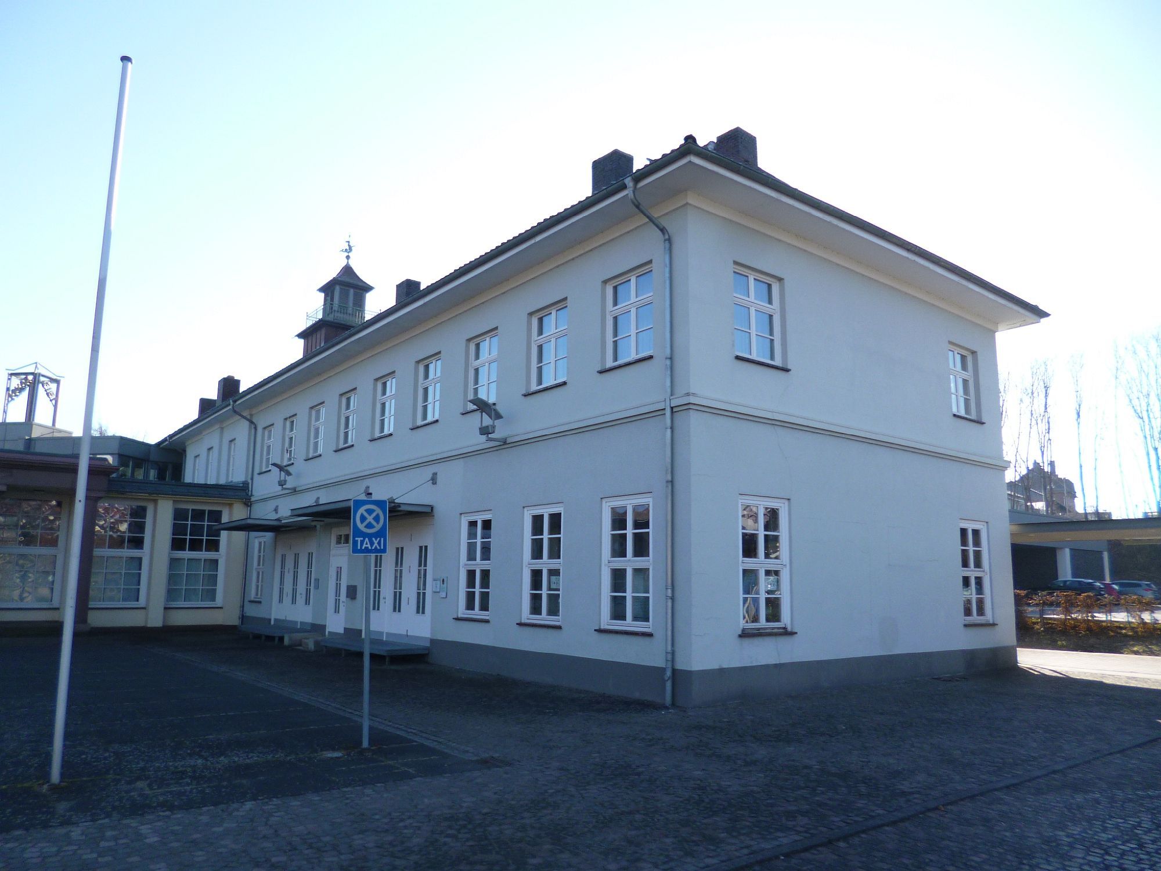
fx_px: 805
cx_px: 580
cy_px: 436
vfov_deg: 56.8
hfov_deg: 71.6
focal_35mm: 24
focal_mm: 4.3
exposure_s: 1/500
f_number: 2.5
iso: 100
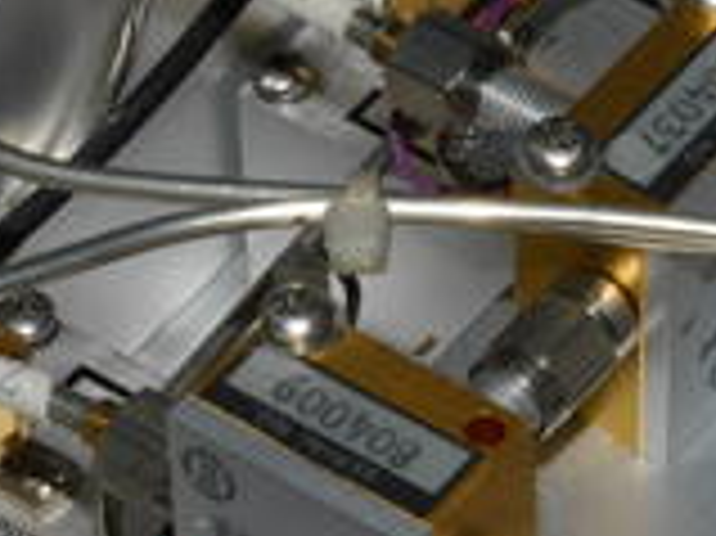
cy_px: 239
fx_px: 5725
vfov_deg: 5.4
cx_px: 757
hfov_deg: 7.1
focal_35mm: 277
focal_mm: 55
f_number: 22
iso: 400
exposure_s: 1/60
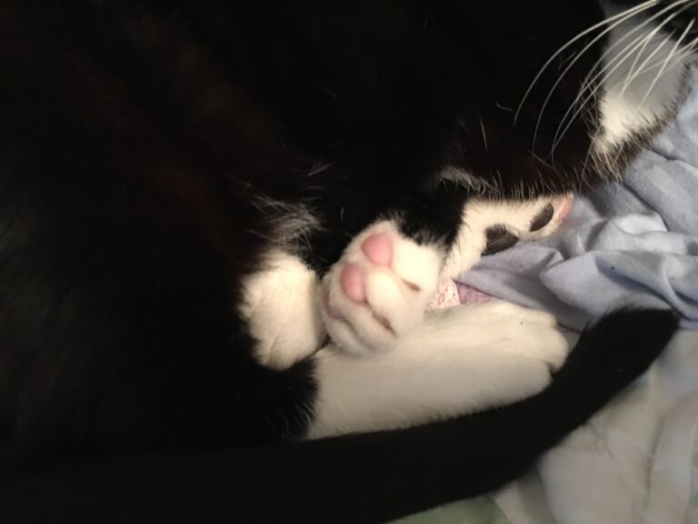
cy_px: 262
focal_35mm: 29
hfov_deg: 61.7
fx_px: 585
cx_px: 349
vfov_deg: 48.2
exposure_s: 1/4
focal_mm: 4.15
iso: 64
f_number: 2.2
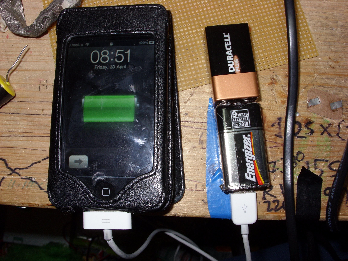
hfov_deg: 49.0
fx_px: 382
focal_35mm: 38
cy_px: 130
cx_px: 174
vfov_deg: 37.7
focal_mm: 6.3
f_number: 2.8
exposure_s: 1/30
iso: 50
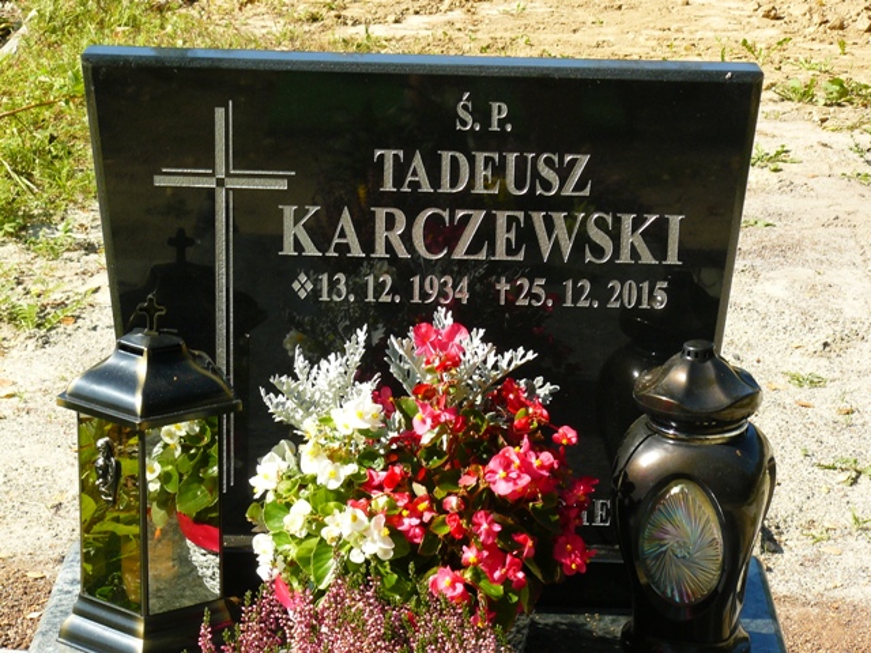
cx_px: 436
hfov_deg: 18.9
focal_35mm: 104
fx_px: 2617
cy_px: 326
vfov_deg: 14.2
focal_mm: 17.3
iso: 100
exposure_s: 1/250
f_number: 5
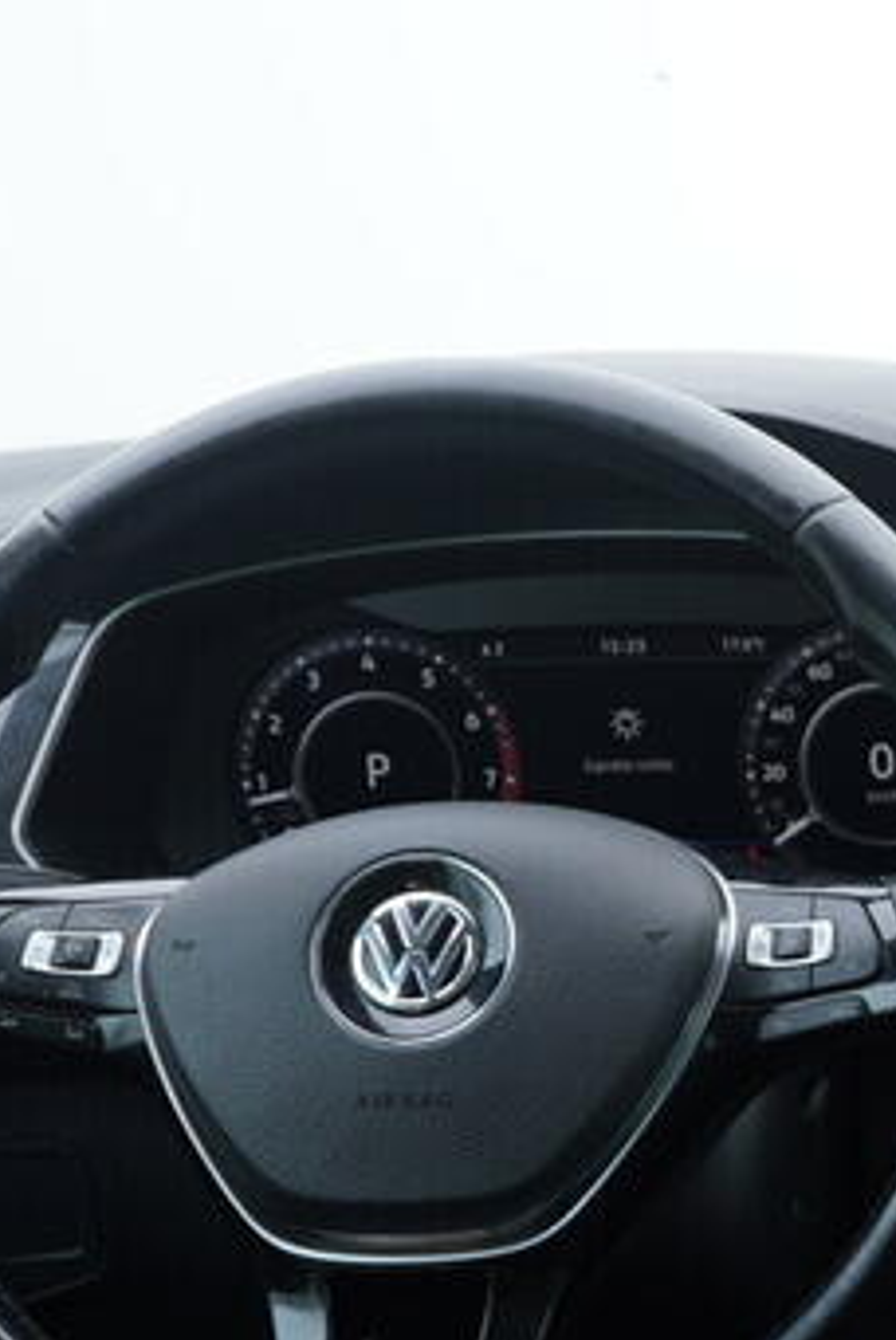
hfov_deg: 11.6
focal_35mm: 108
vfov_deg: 18.8
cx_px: 1678
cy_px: 992
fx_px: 4024
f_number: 2.8
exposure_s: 1/40
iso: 125
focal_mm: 24
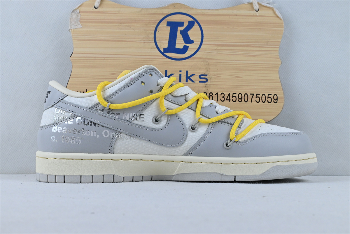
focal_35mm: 46
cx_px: 175
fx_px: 445
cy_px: 117
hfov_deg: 43.0
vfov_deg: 29.4
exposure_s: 1/200
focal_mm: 30.5
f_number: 10
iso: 1000
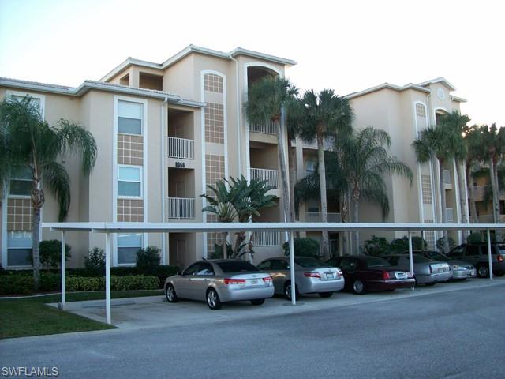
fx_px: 525
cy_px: 190
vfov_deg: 39.7
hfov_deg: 51.4
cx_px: 252
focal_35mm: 36
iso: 80
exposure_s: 1/207
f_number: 2.7
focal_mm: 6
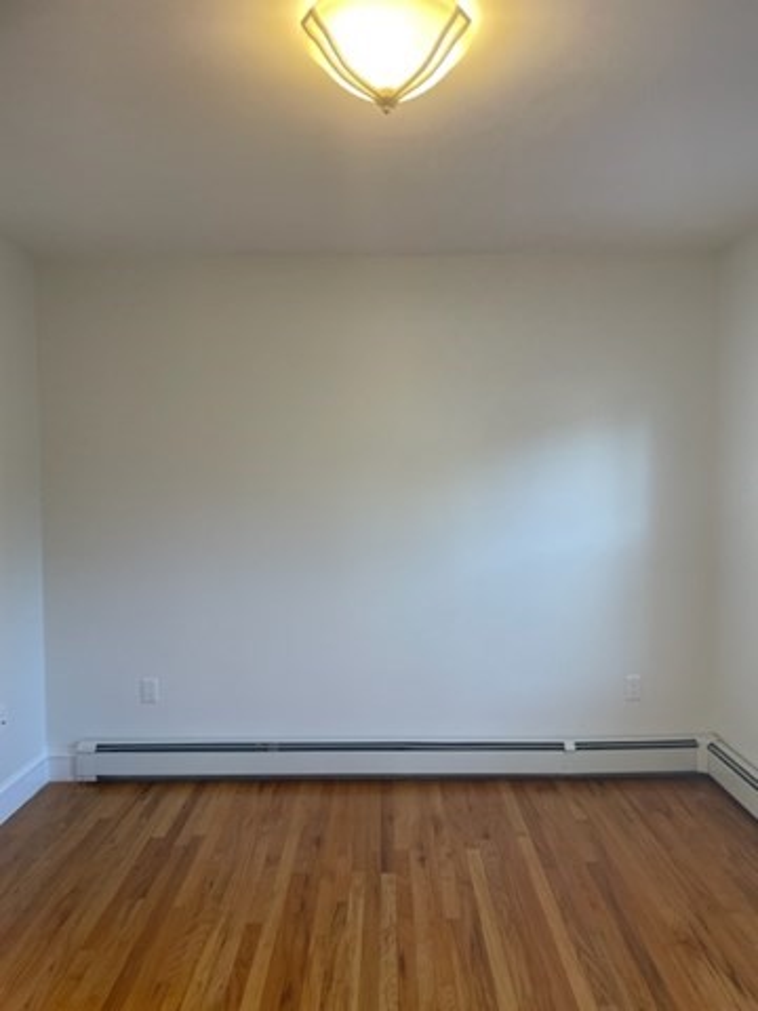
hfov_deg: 53.1
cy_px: 506
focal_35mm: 26
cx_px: 379
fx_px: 759
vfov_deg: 67.3
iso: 80
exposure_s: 1/120
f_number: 1.6
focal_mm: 4.2
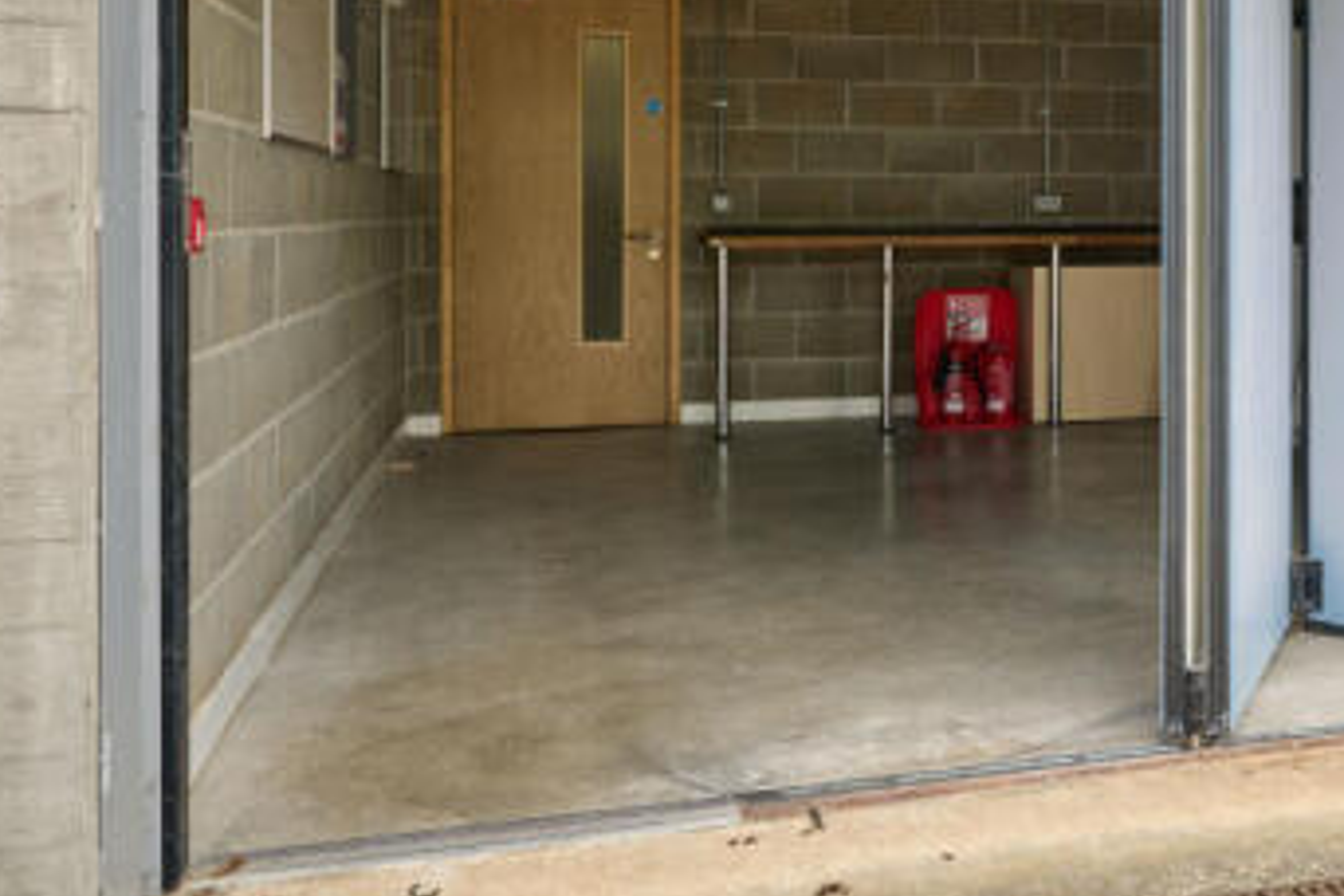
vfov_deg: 28.6
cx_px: 1197
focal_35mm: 46
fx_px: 1717
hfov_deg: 39.8
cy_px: 183
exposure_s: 1/200
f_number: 2.8
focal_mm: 24
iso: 32
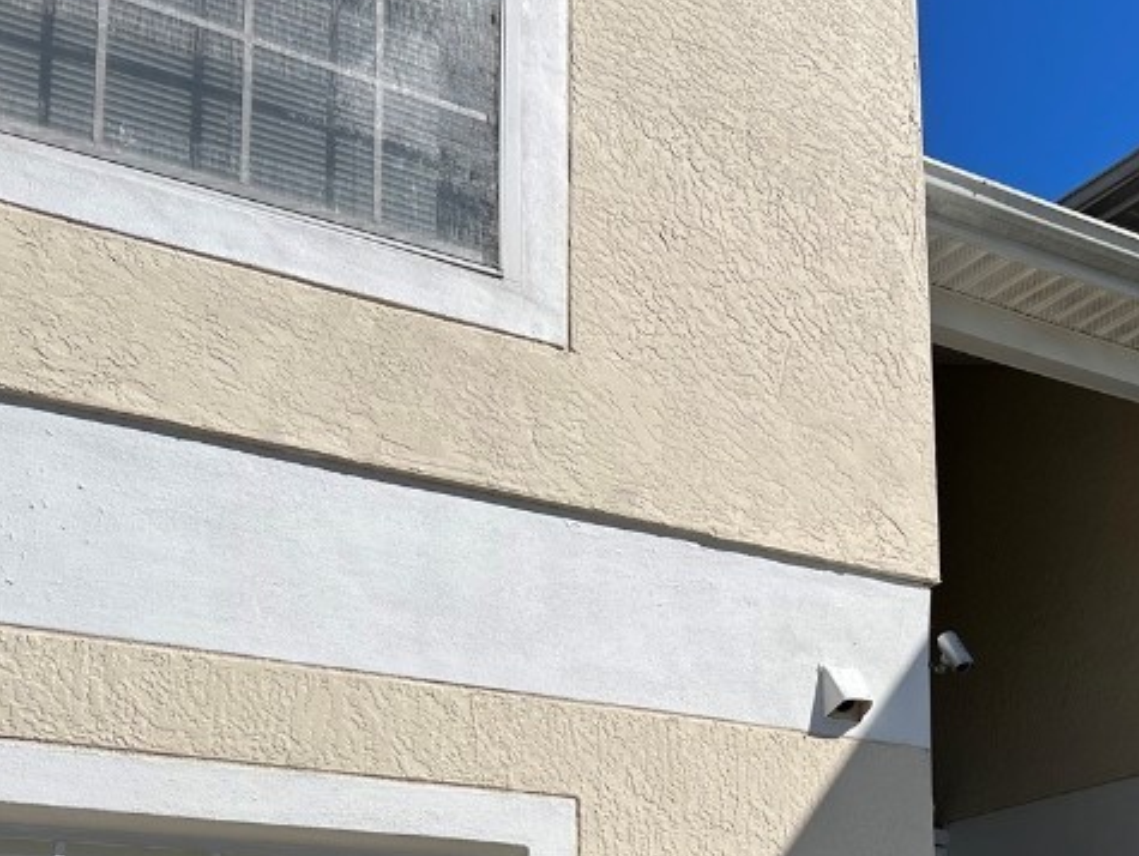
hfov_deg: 33.7
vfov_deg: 25.2
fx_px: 1844
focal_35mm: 56
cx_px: 834
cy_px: 806
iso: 50
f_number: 1.5
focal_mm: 5.7
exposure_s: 1/10309
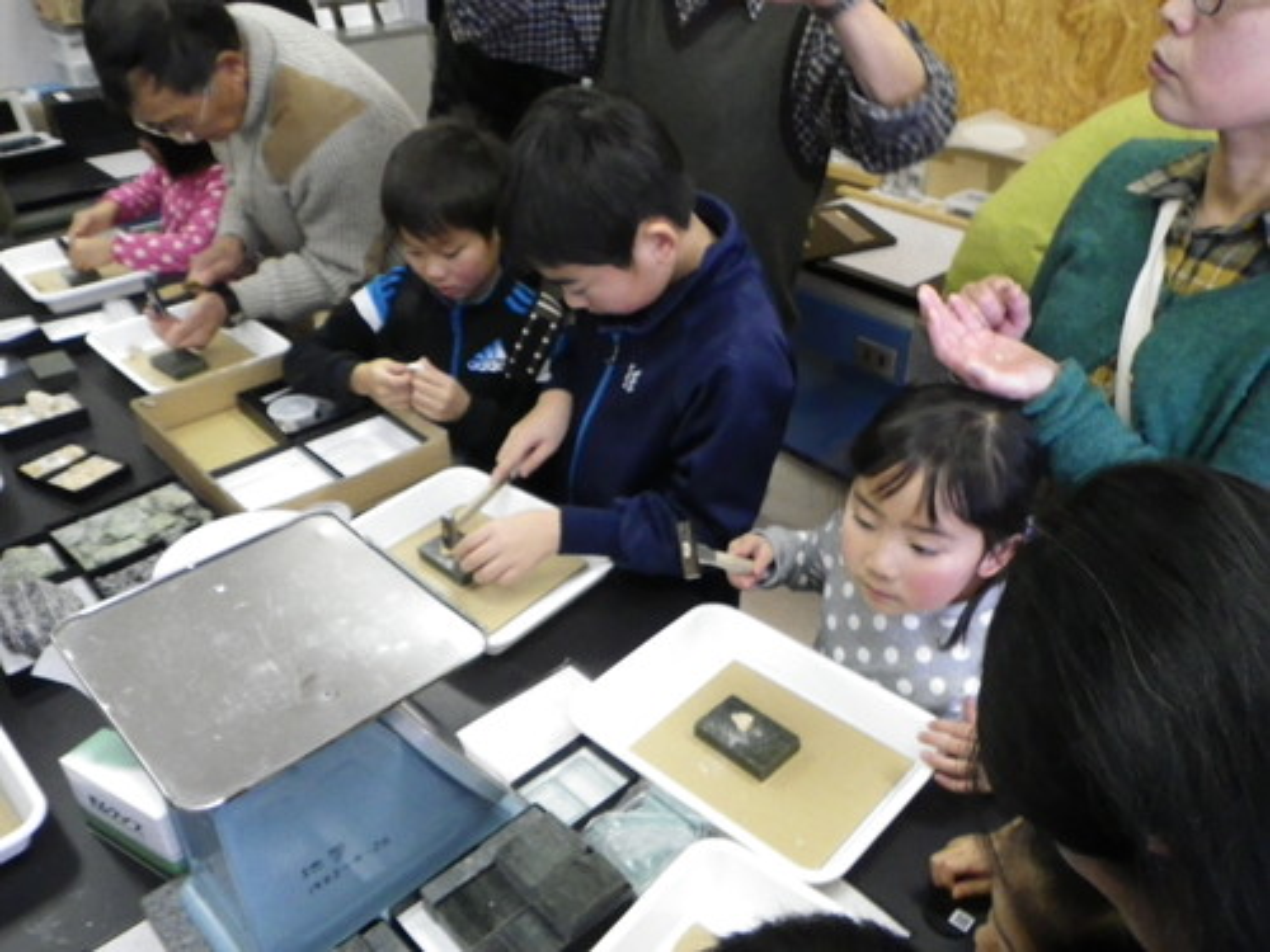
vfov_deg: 49.7
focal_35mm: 28
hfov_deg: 63.4
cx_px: 635
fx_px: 1027
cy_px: 476
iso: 800
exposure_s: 1/50
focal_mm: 5
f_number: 3.5
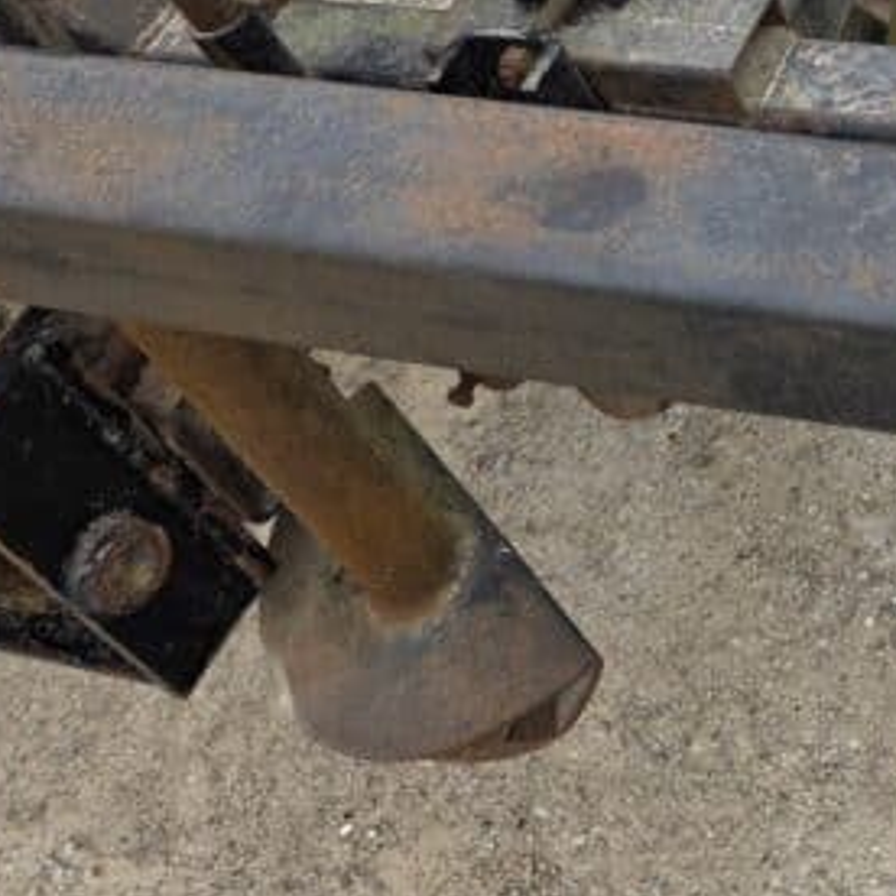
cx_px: 1253
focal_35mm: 59
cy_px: 84
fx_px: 1728
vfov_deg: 28.0
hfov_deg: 24.3
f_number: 1.7
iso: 32
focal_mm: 6.3
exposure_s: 1/180
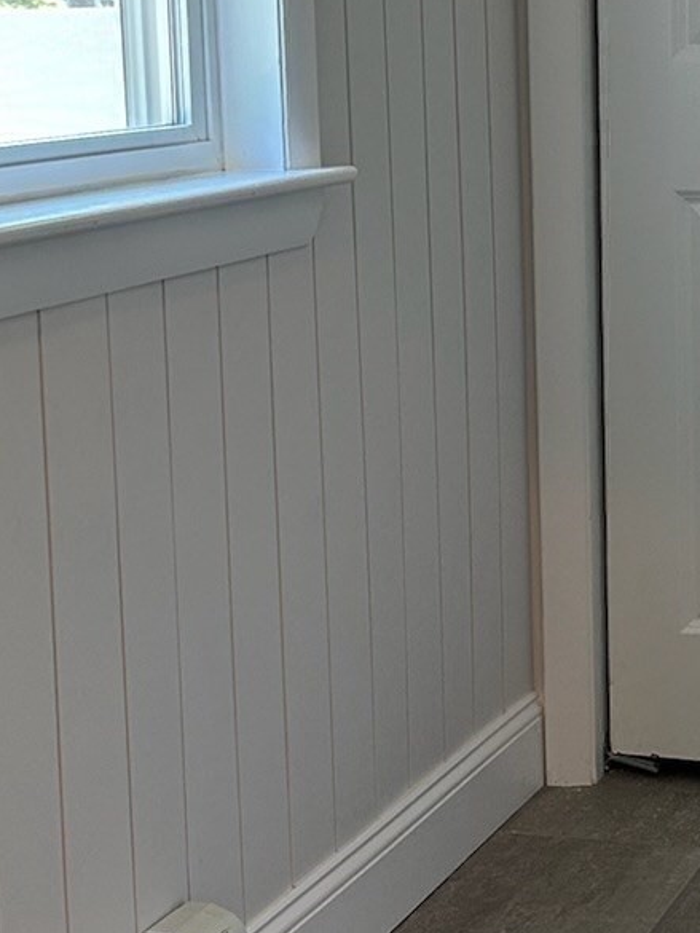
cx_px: 560
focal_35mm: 91
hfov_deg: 16.1
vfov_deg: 21.5
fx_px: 2453
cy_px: 362
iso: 100
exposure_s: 1/60
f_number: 1.5
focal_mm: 5.7
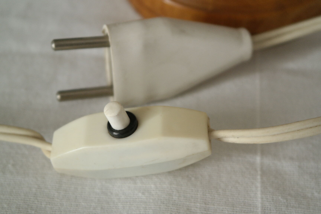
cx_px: 160
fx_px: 687
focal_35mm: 77
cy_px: 107
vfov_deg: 17.7
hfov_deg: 26.3
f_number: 5.6
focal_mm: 50
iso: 800
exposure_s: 1/30
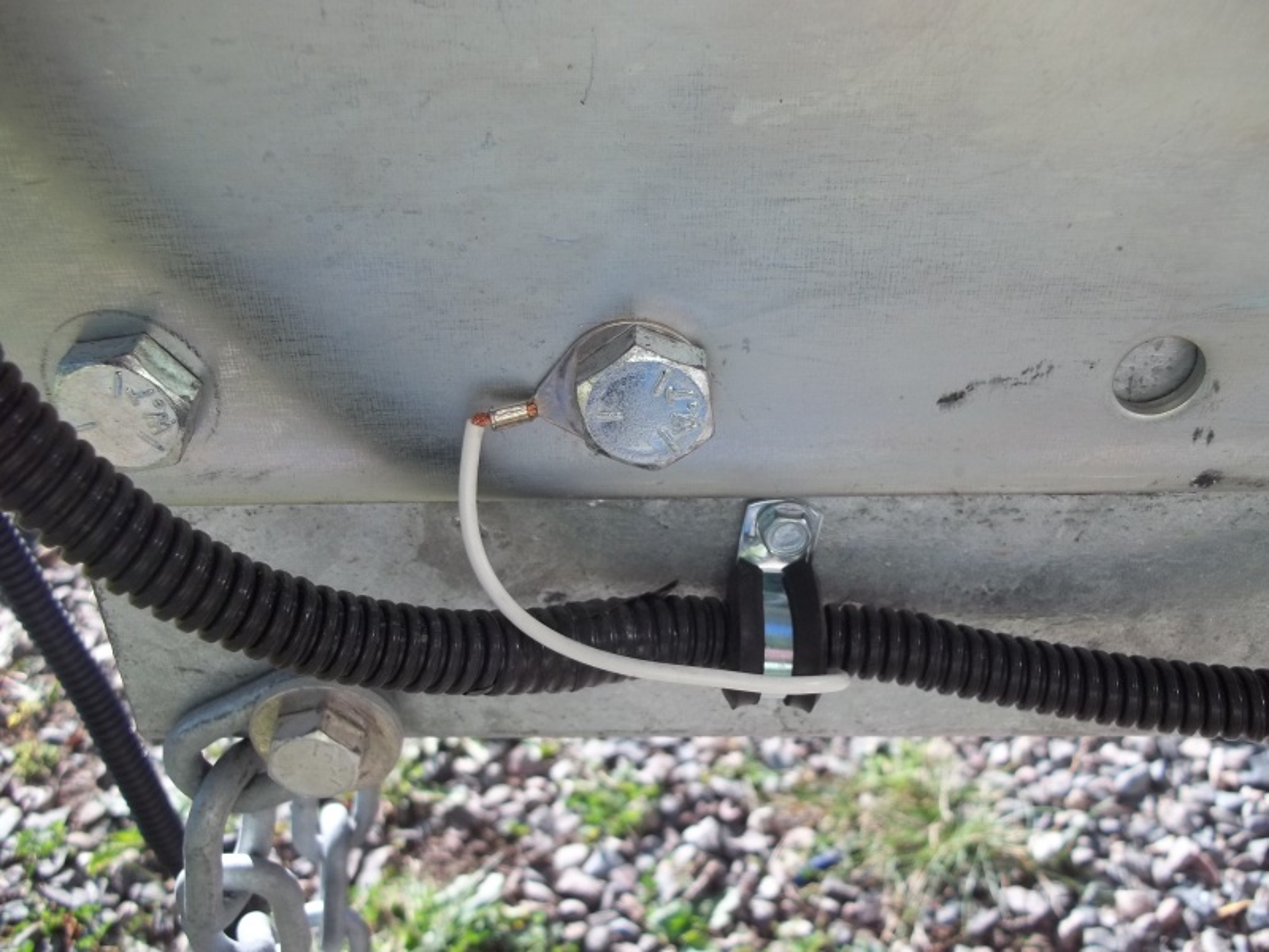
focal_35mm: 32
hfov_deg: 56.8
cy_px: 476
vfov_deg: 44.2
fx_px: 1173
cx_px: 634
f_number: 2.9
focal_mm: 5.7
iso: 64
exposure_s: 1/320
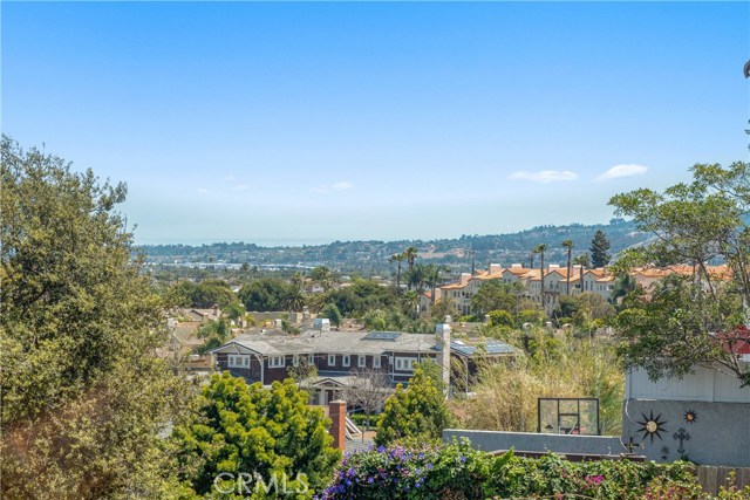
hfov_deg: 20.4
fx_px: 2084
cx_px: 375
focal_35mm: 100
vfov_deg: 13.7
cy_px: 250
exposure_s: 1/500
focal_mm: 100
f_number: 13
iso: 125
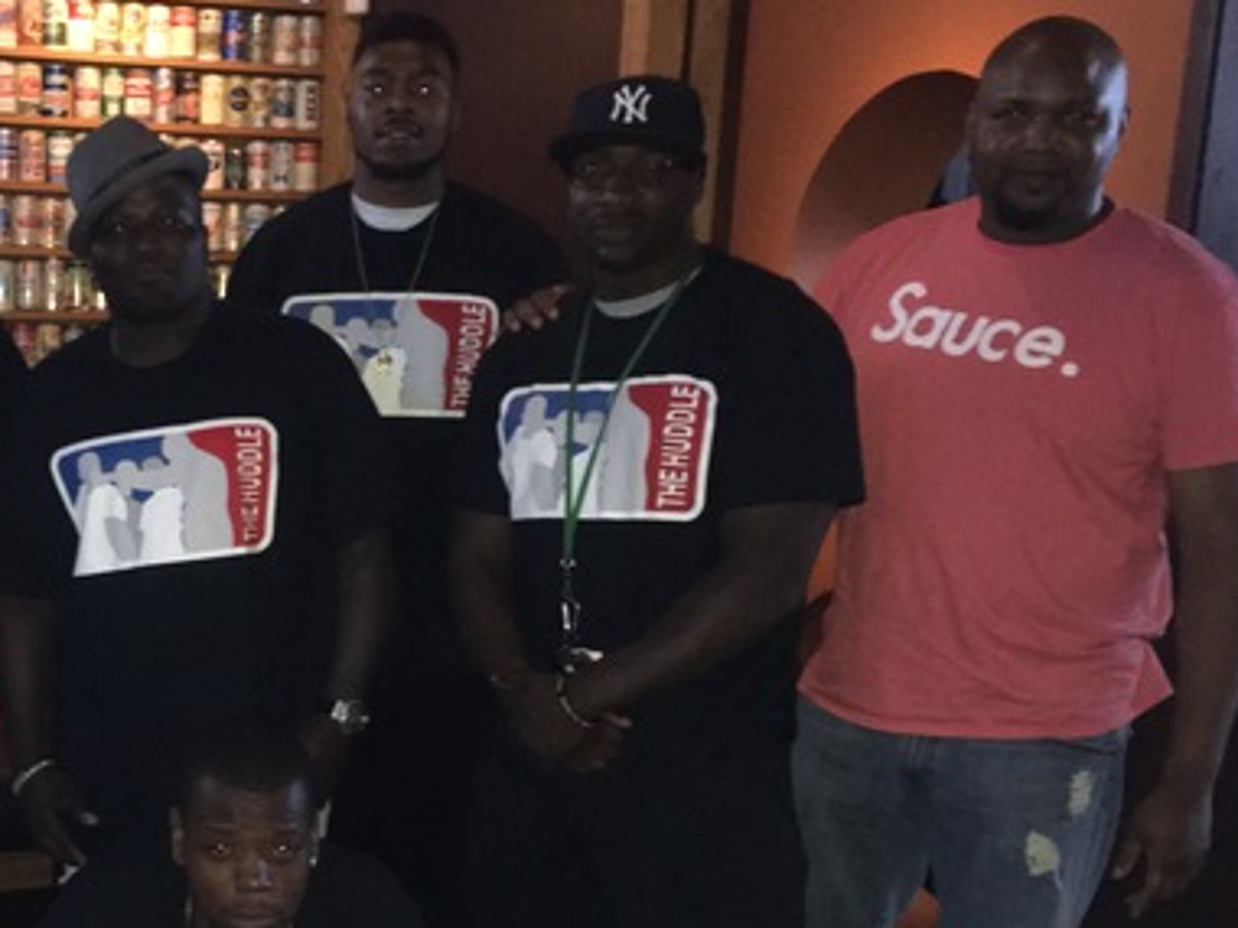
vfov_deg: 26.1
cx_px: 153
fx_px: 1967
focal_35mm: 55
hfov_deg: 33.3
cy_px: 723
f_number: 2.2
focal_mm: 4.15
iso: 250
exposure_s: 1/16
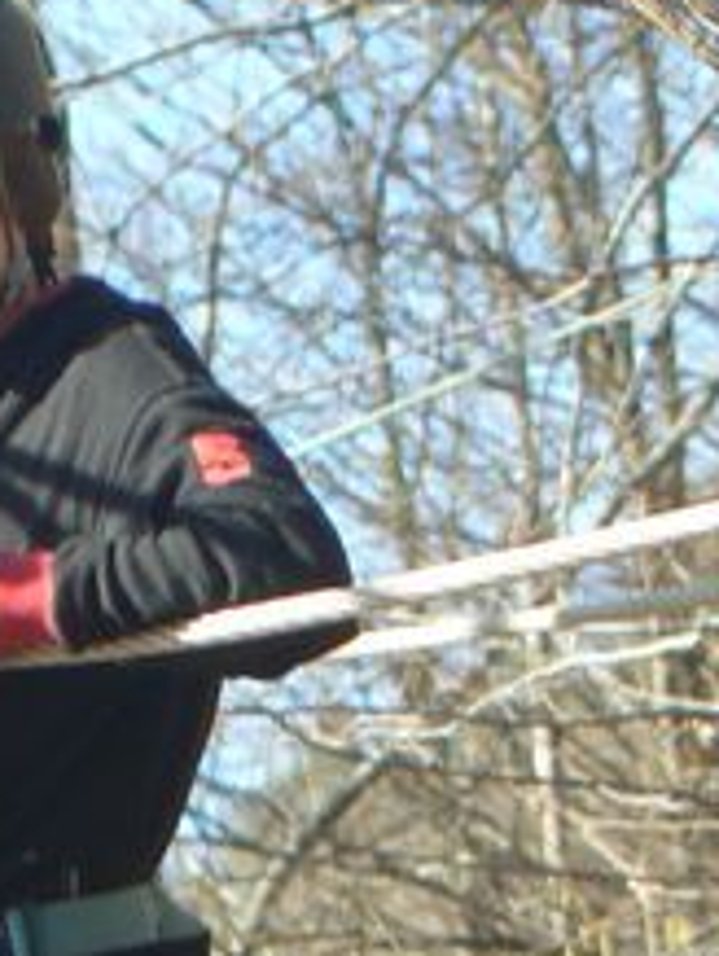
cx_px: -118
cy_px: 1057
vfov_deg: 2.0
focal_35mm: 970
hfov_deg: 1.5
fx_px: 26811
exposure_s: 1/125
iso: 80
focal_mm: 55.2
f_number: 5.6
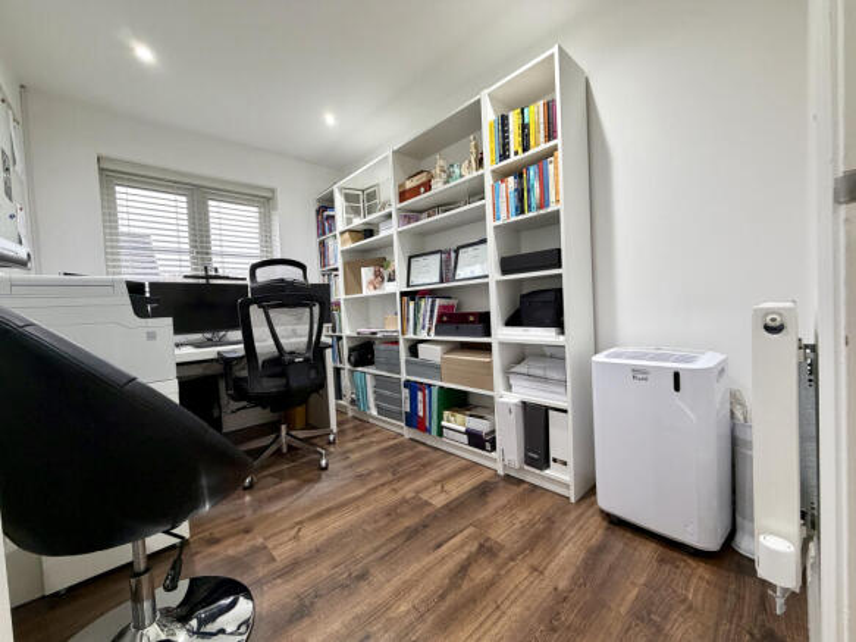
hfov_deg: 102.1
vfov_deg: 85.7
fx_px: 346
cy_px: 321
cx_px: 428
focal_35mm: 14
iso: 200
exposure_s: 1/50
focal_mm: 2.22
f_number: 2.2
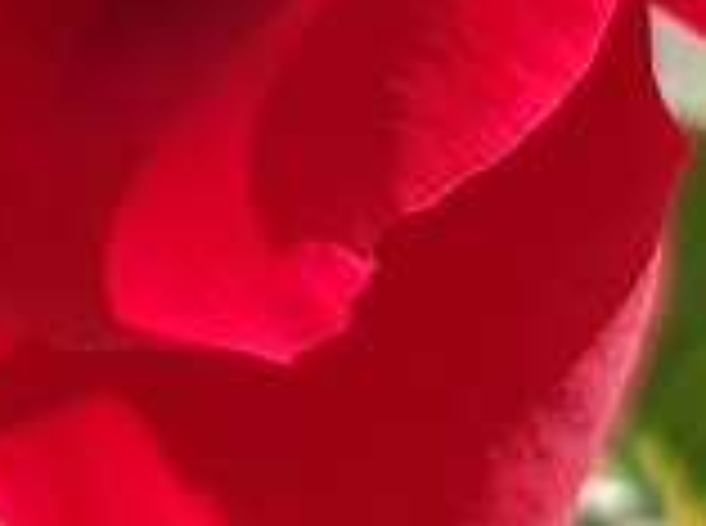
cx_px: -130
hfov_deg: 11.4
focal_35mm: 170
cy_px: -692
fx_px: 3459
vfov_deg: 8.1
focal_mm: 4.3
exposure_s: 1/1010
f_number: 1.7
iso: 40
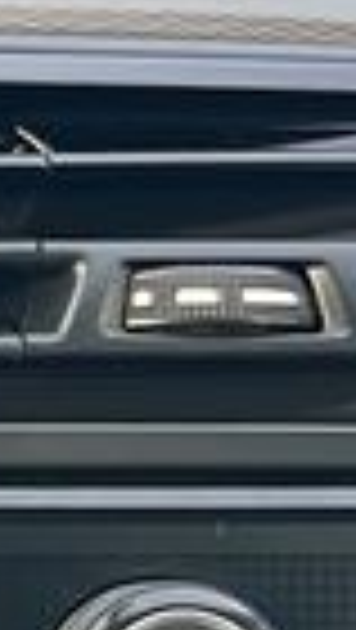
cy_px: 441
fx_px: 3465
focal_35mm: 207
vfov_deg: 10.4
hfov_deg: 5.3
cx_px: -1009
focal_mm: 5.7
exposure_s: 1/88
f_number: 1.5
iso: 125
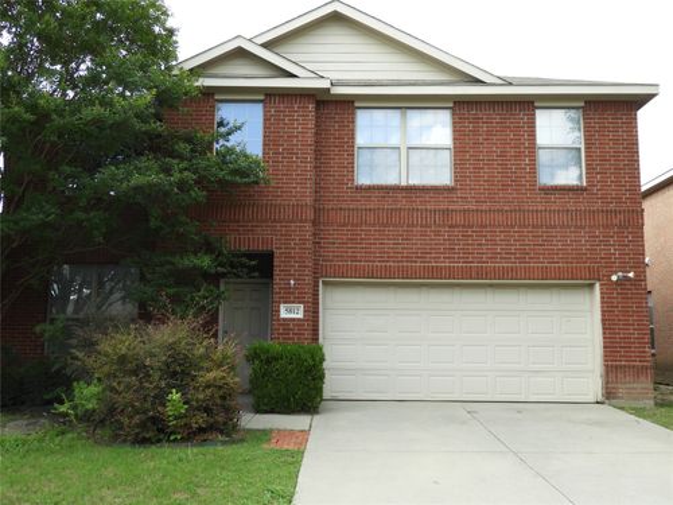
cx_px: 336
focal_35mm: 33
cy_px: 252
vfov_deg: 42.9
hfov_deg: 55.4
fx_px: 642
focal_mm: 5.9
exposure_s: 1/200
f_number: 3.6
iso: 100
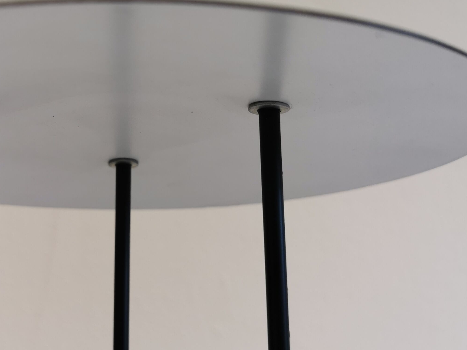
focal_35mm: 49
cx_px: 135
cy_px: 197
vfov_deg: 29.7
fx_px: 661
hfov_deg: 38.2
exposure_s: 1/120
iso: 64
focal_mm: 5.56
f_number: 1.6
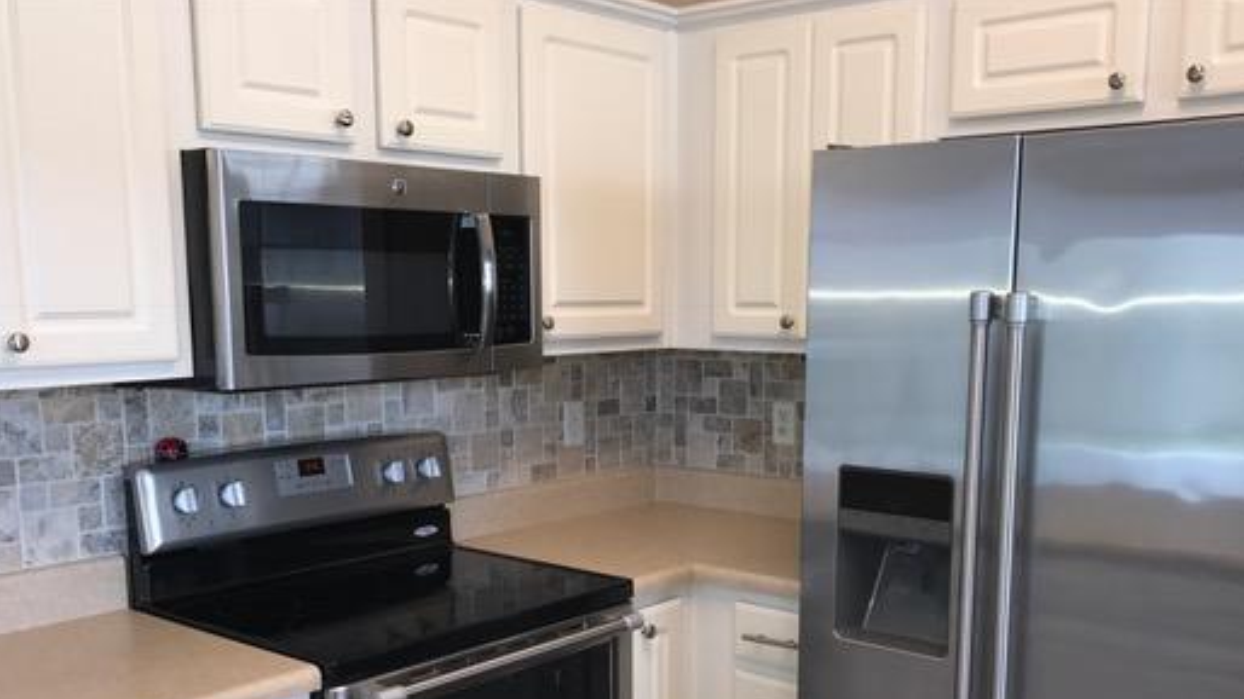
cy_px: 498
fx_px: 1253
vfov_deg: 30.8
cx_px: 639
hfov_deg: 52.8
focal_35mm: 38
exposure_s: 1/41
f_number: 1.8
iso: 20
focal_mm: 3.99
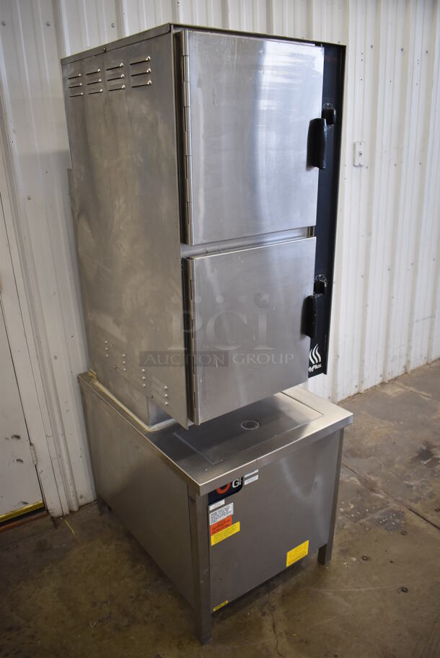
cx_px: 220
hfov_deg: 48.0
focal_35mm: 27
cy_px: 329
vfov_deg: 67.3
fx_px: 494
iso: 800
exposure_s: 1/160
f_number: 3.5
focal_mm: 18
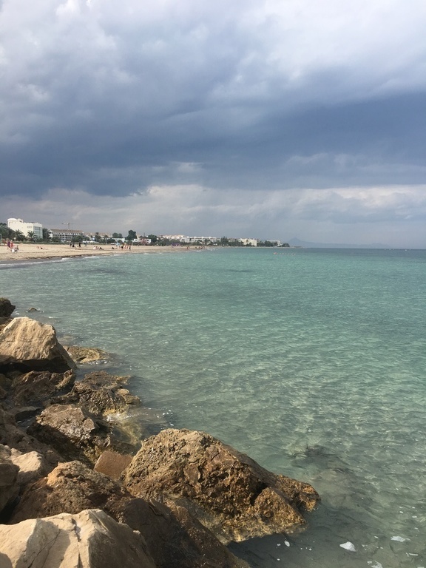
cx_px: 213
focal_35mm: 29
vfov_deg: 61.7
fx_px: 476
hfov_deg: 48.2
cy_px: 284
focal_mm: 4.15
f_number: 2.2
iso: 25
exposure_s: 1/1012
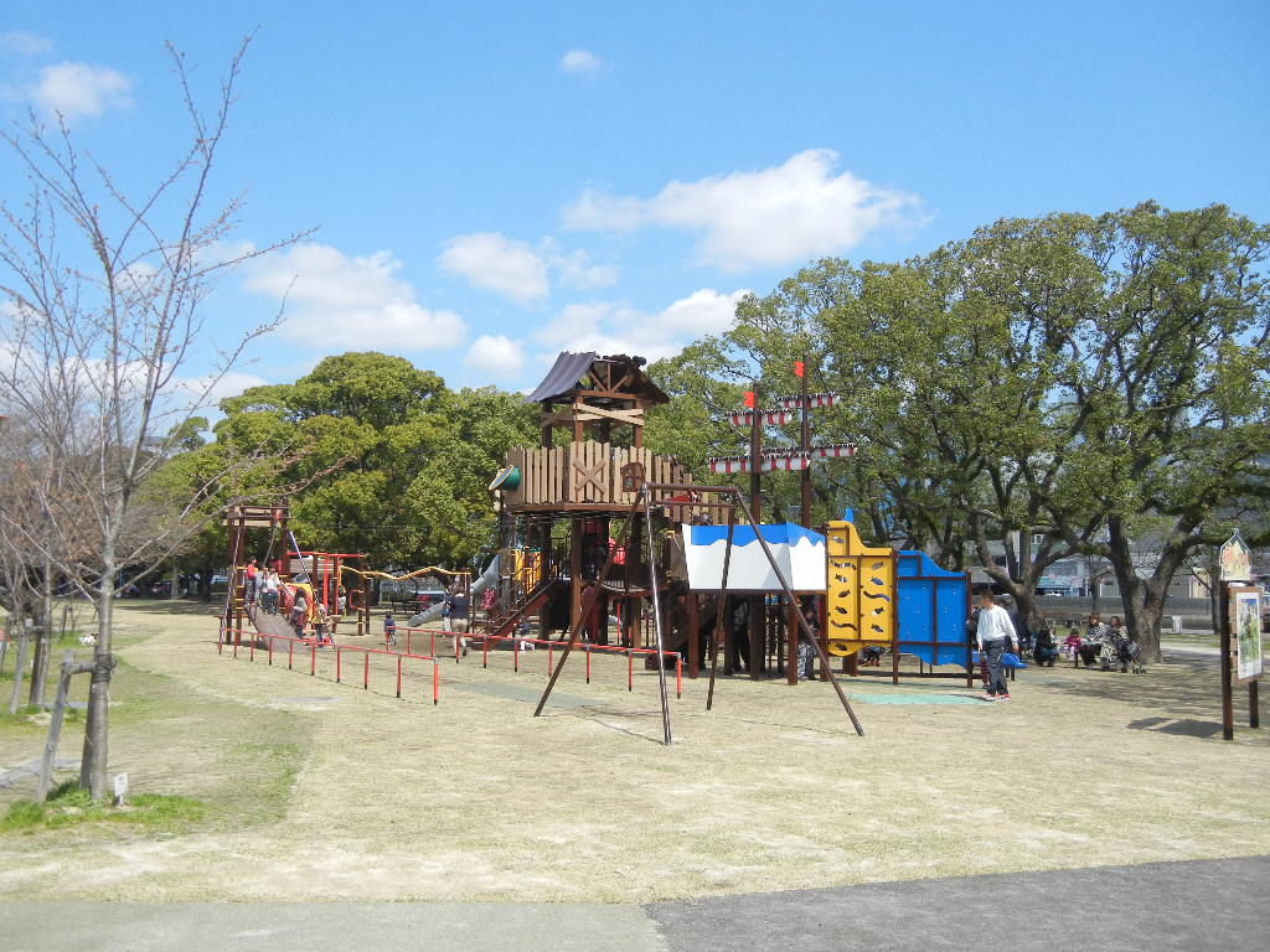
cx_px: 635
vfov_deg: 41.8
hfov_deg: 54.0
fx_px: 1247
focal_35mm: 34
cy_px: 476
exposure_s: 1/263
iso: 160
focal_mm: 6.2
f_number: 7.2
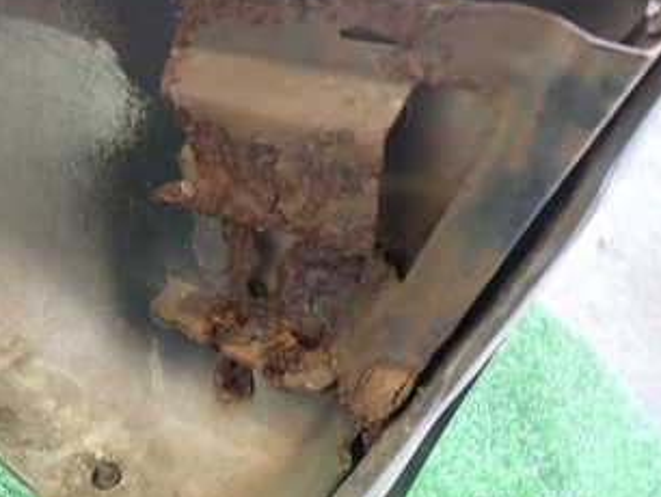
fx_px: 936
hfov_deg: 37.3
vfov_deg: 29.1
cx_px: 121
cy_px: 389
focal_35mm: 49
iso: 200
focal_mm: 4.5
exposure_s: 1/30
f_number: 2
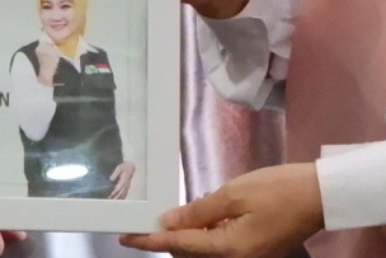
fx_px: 1877
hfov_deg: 11.7
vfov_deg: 7.7
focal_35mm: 175
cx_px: 131
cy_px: -170
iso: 12800
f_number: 5.6
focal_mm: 20.9
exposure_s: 1/180
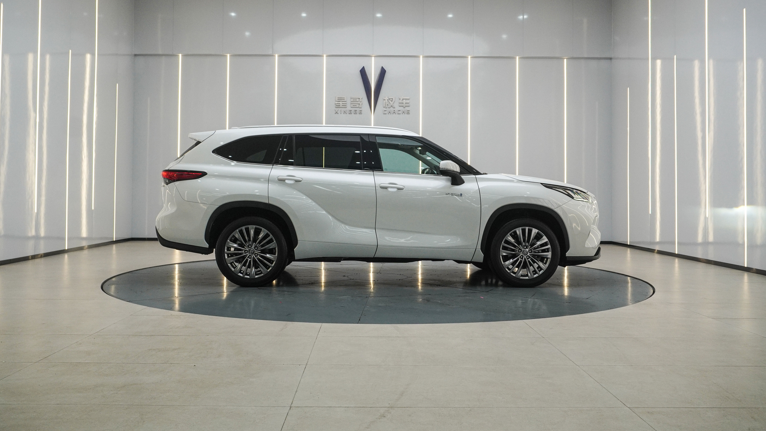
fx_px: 681
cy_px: 178
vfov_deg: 35.0
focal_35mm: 34
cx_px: 379
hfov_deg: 58.7
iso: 640
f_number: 6.3
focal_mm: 21
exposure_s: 1/80
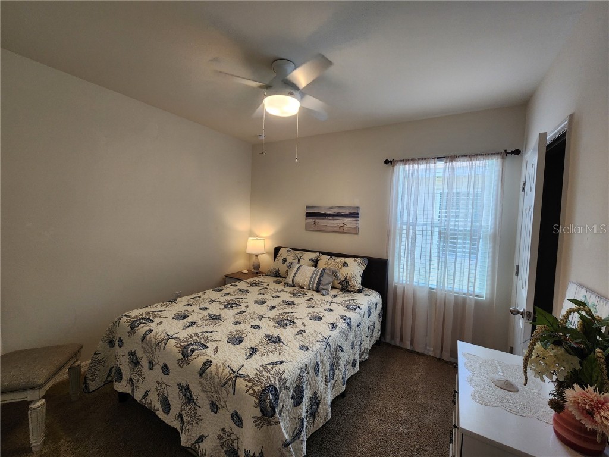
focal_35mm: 13
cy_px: 228
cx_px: 304
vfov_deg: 89.9
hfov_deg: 106.2
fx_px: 229
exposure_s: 1/60
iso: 160
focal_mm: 2.2
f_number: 2.2
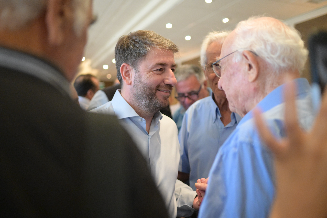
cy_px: 109
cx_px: 164
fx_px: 318
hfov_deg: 54.4
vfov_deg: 37.9
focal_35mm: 35
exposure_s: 1/640
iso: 6400
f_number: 2.2
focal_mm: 35
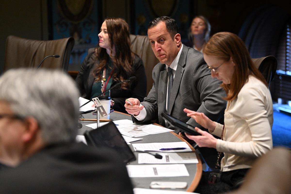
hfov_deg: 21.5
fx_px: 768
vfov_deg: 14.4
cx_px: 146
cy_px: 97
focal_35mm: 95
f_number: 2.8
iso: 5000
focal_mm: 95
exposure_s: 1/160
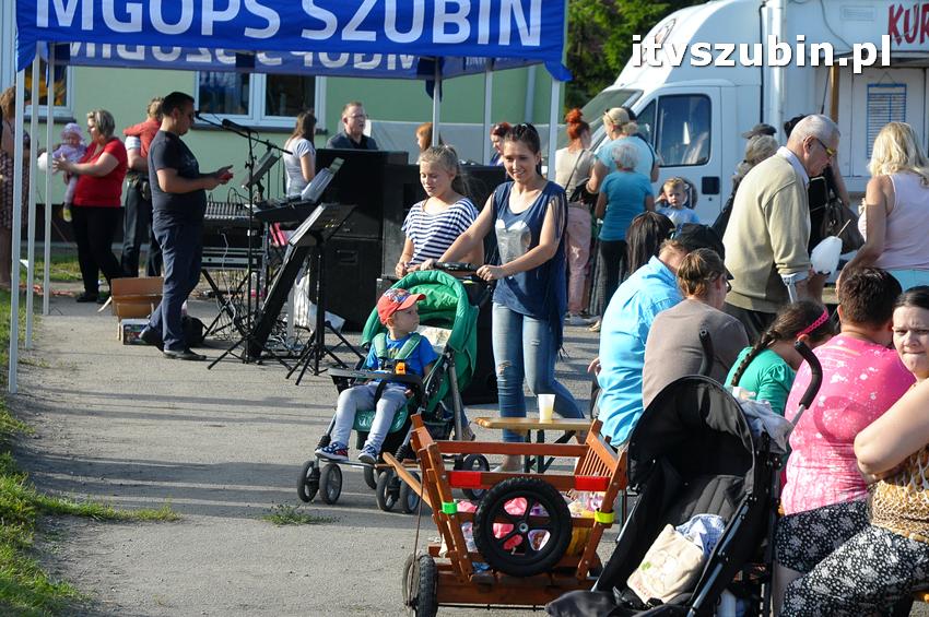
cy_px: 308
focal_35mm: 105
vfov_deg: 13.0
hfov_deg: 19.5
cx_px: 464
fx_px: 2707
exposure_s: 1/800
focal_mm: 70
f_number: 7.1
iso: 800
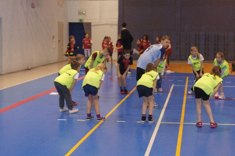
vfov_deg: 16.6
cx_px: 114
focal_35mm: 82
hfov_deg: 24.8
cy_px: 73
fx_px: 535
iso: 800
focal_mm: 50
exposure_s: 1/80
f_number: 5.6
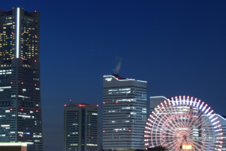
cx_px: 98
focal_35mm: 141
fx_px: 882
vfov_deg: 9.8
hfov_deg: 14.6
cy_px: 81
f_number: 5
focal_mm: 31
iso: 100
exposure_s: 4
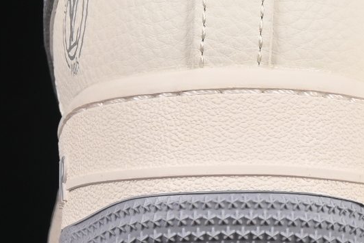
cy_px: -125
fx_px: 3953
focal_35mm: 391
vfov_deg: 3.5
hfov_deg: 5.2
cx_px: 465
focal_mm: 50
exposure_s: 1/80
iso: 160
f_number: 8
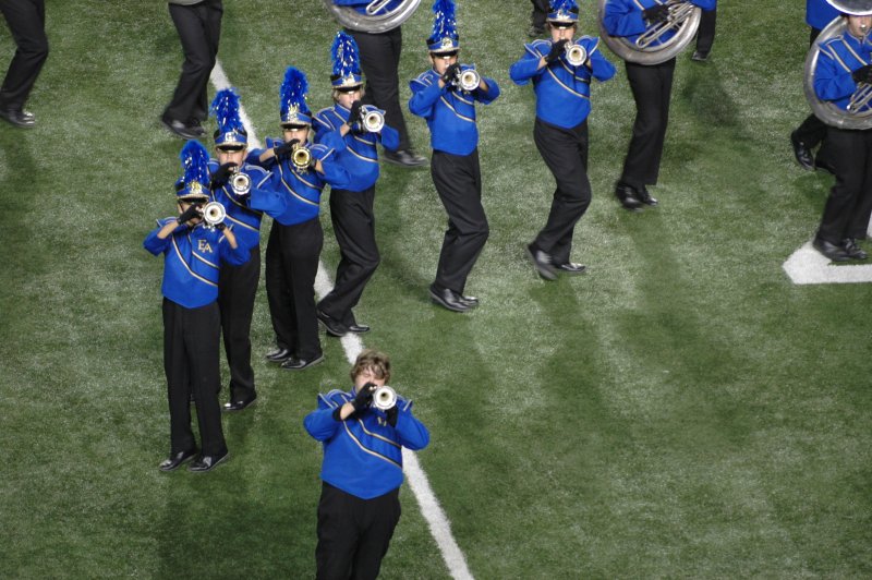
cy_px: 290
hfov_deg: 6.9
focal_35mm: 300
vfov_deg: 4.6
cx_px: 436
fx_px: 7261
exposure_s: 1/60
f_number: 2.8
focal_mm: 200
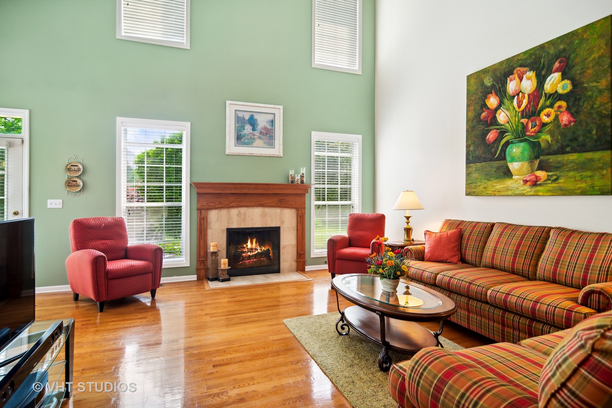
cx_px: 306
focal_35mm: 18
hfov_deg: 90.0
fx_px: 306
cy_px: 204
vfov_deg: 67.4
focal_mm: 12
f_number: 8
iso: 200
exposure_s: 1/50
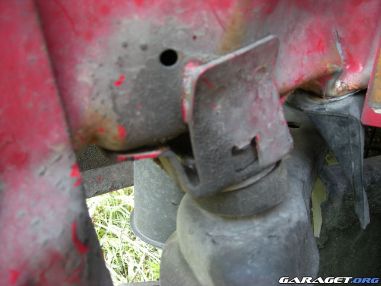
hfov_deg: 52.6
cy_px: 143
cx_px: 190
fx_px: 385
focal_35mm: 35
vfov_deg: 40.7
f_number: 2.8
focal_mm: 5.7
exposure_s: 1/19
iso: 64
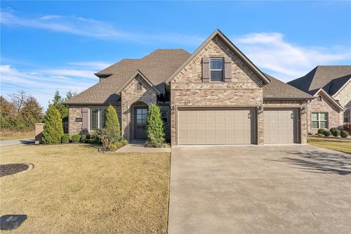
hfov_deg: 86.6
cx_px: 176
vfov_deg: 64.2
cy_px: 117
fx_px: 186
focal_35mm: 19
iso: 250
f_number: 9
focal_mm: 19.1
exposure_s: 1/800
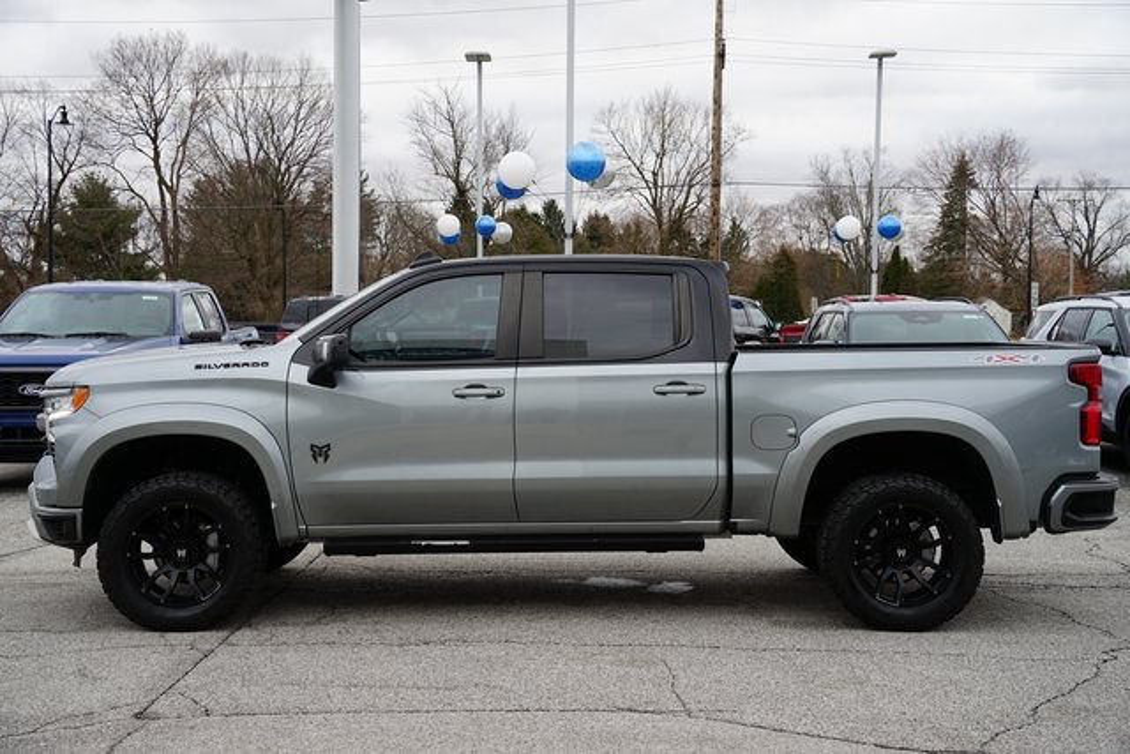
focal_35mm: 48
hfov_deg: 41.1
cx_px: 565
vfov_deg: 28.1
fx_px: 1507
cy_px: 377
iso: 100
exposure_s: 1/80
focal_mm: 48
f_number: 7.1
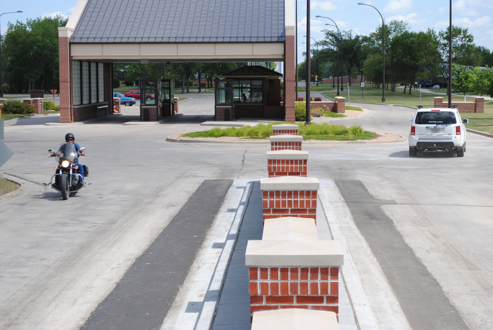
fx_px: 1131
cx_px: 246
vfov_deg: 16.6
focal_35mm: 82
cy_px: 165
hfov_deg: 24.6
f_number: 8
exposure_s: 1/250
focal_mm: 55
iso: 100
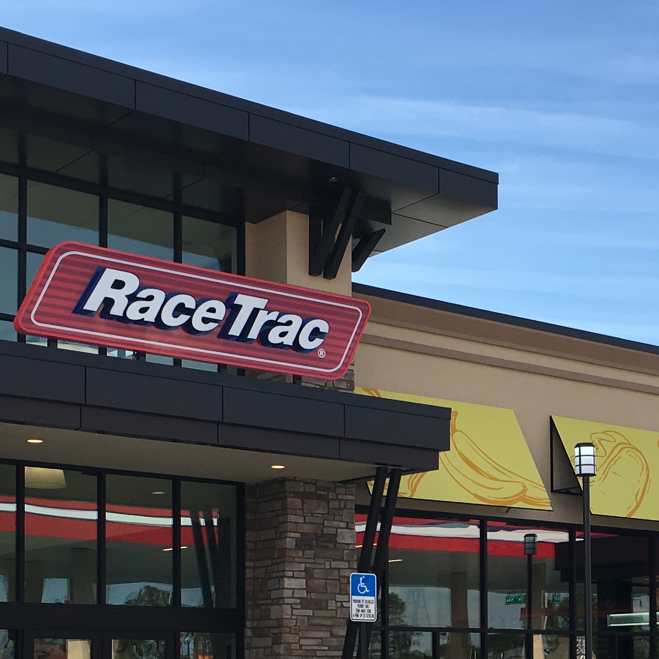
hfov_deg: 25.1
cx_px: 470
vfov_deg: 24.6
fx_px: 1465
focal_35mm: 68
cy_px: 602
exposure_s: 1/1040
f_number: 2.2
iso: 25
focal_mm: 4.15
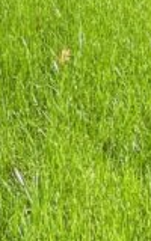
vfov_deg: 10.4
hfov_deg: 7.0
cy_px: -330
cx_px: -219
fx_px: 1159
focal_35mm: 176
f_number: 1.8
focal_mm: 4.25
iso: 32
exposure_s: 1/738
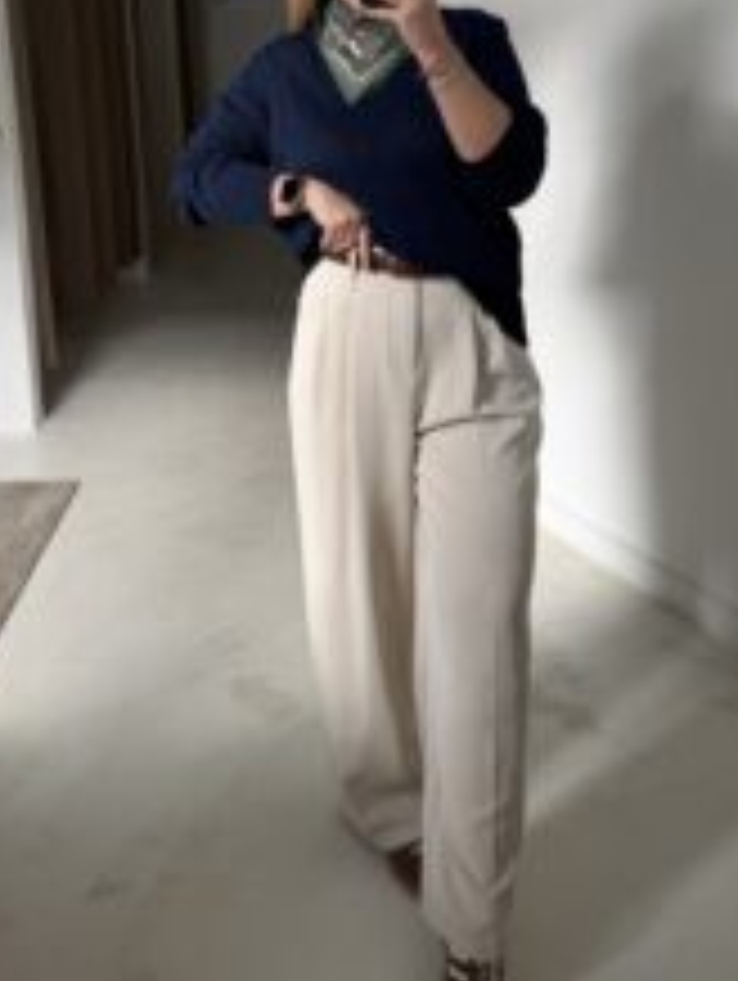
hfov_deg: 32.9
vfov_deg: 41.4
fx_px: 1248
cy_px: 225
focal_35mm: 44
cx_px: 328
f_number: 1.78
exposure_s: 1/121
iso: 100
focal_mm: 6.76
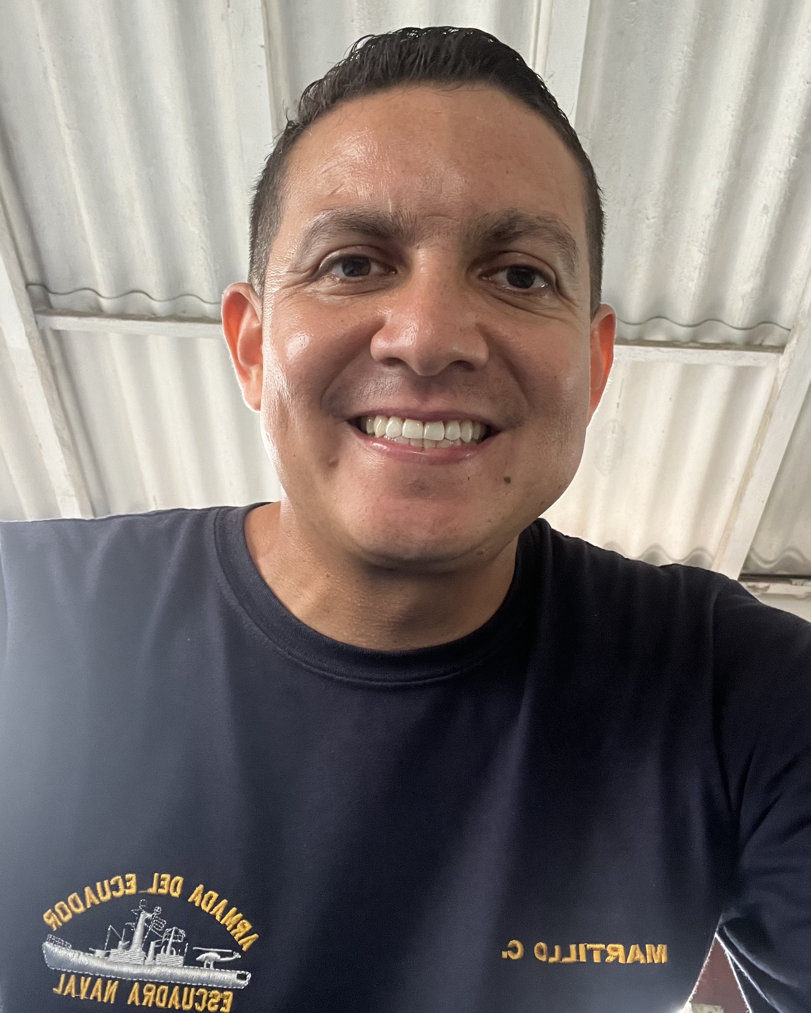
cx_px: 412
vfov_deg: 55.7
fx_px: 960
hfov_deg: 45.8
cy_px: 504
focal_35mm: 32
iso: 400
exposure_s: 1/50
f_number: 2.2
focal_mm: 2.71
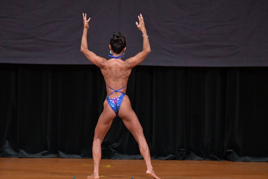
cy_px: 90
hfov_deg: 6.9
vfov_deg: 4.6
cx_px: 134
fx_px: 2232
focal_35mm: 300
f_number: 5.6
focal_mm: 200
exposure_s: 1/400
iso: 4000
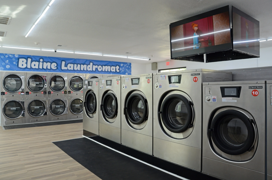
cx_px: 136
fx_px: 204
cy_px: 90
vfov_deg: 47.7
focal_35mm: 27
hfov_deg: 67.5
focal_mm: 18
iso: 500
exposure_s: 1/30
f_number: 8
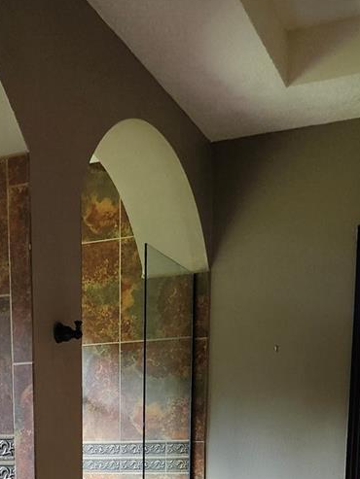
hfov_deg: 25.8
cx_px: 89
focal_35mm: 56
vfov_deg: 29.5
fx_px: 776
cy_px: 576
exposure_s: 1/120
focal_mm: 5.54
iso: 800
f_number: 1.8
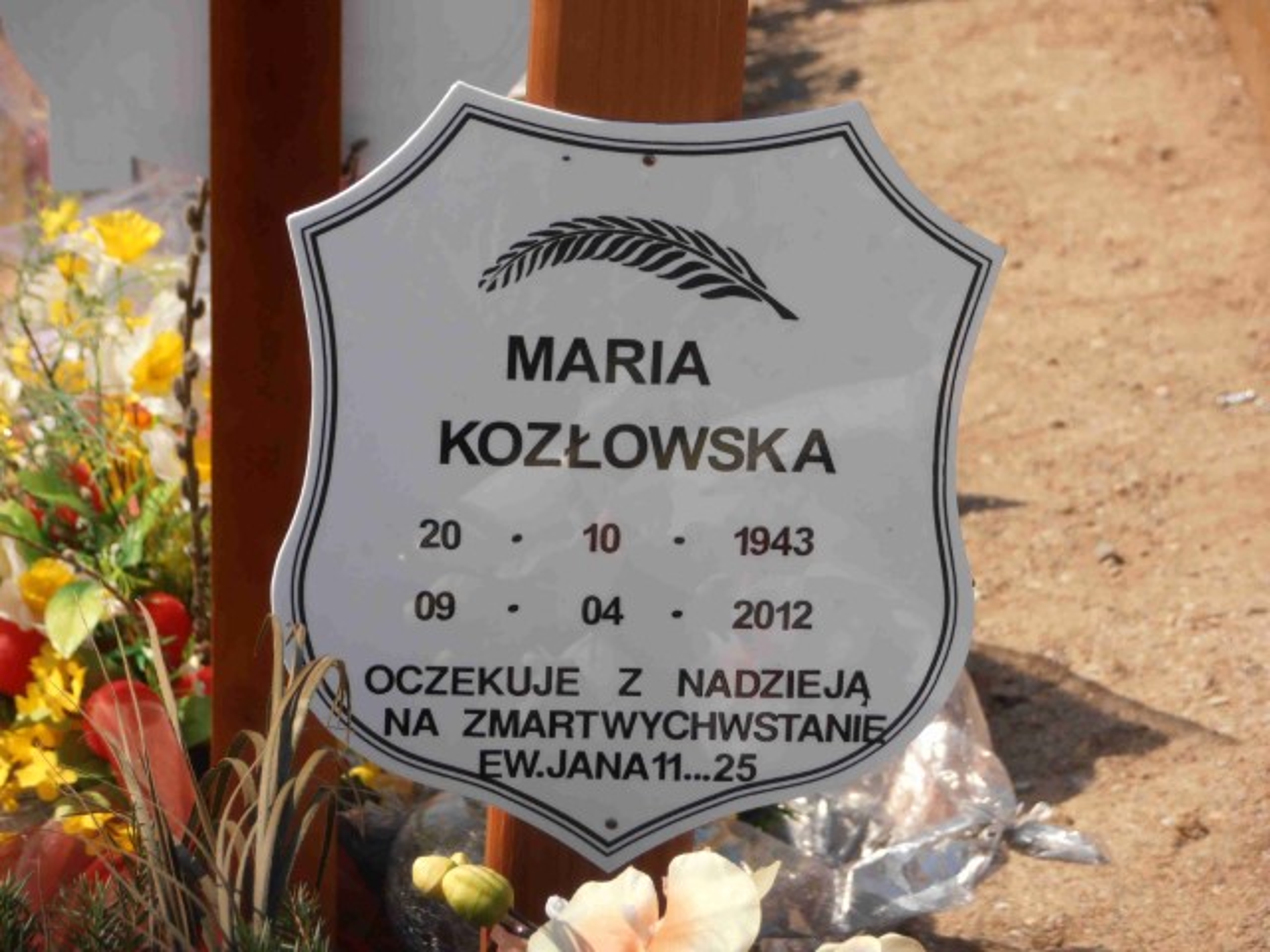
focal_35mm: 166
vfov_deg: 8.9
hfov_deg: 11.9
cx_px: 635
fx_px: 6090
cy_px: 476
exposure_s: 1/500
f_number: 5.9
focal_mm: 29.44
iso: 80
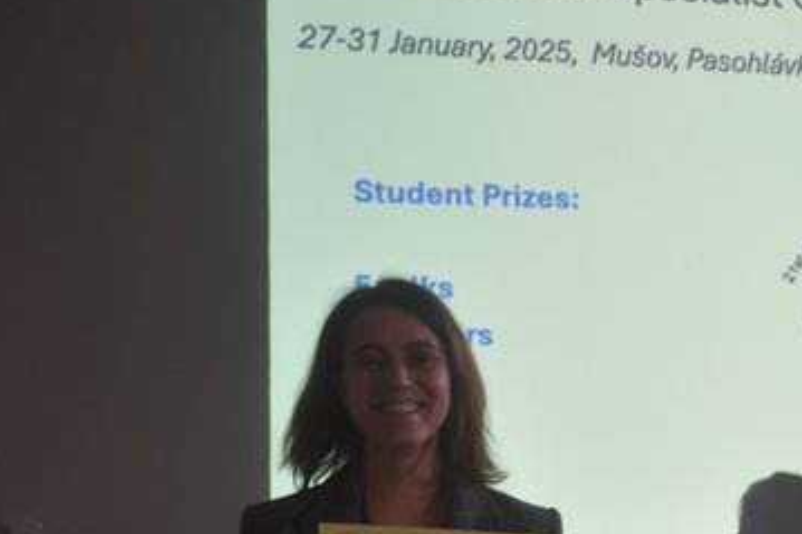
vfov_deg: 15.4
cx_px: 632
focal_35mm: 87
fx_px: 1937
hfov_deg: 23.1
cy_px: 526
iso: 400
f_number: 3.8
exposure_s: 1/20
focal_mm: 26
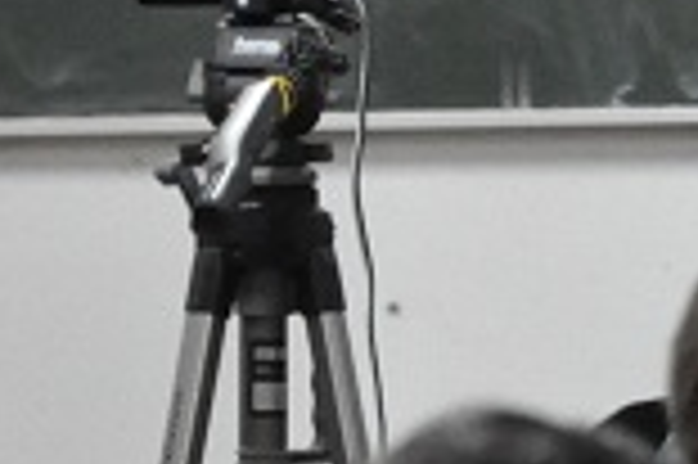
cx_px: 1360
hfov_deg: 2.2
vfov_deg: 1.5
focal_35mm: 915
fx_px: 17720
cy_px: 376
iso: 3200
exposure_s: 1/20
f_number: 5.6
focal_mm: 105
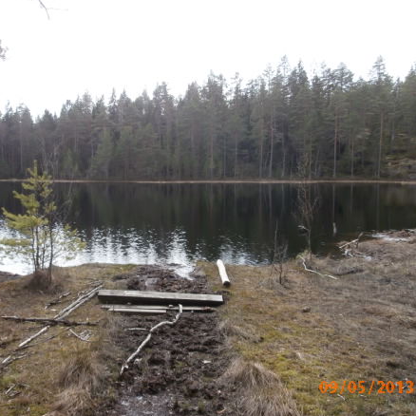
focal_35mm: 31
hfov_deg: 51.9
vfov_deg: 52.5
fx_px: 421
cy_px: 206
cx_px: 152
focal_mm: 4.2
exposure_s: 1/60
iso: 100
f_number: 7.9
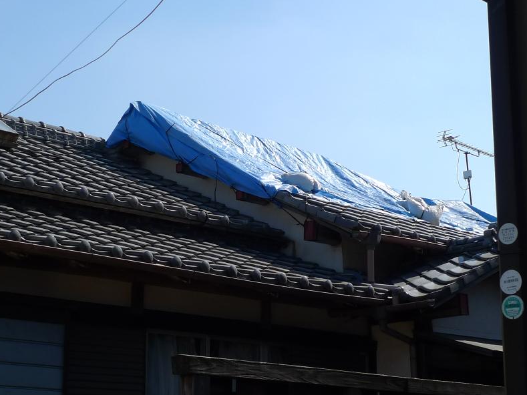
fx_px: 1127
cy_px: 199
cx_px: 262
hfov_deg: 26.3
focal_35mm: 74
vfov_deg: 19.9
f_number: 4
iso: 80
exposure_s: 1/1000
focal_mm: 8.8
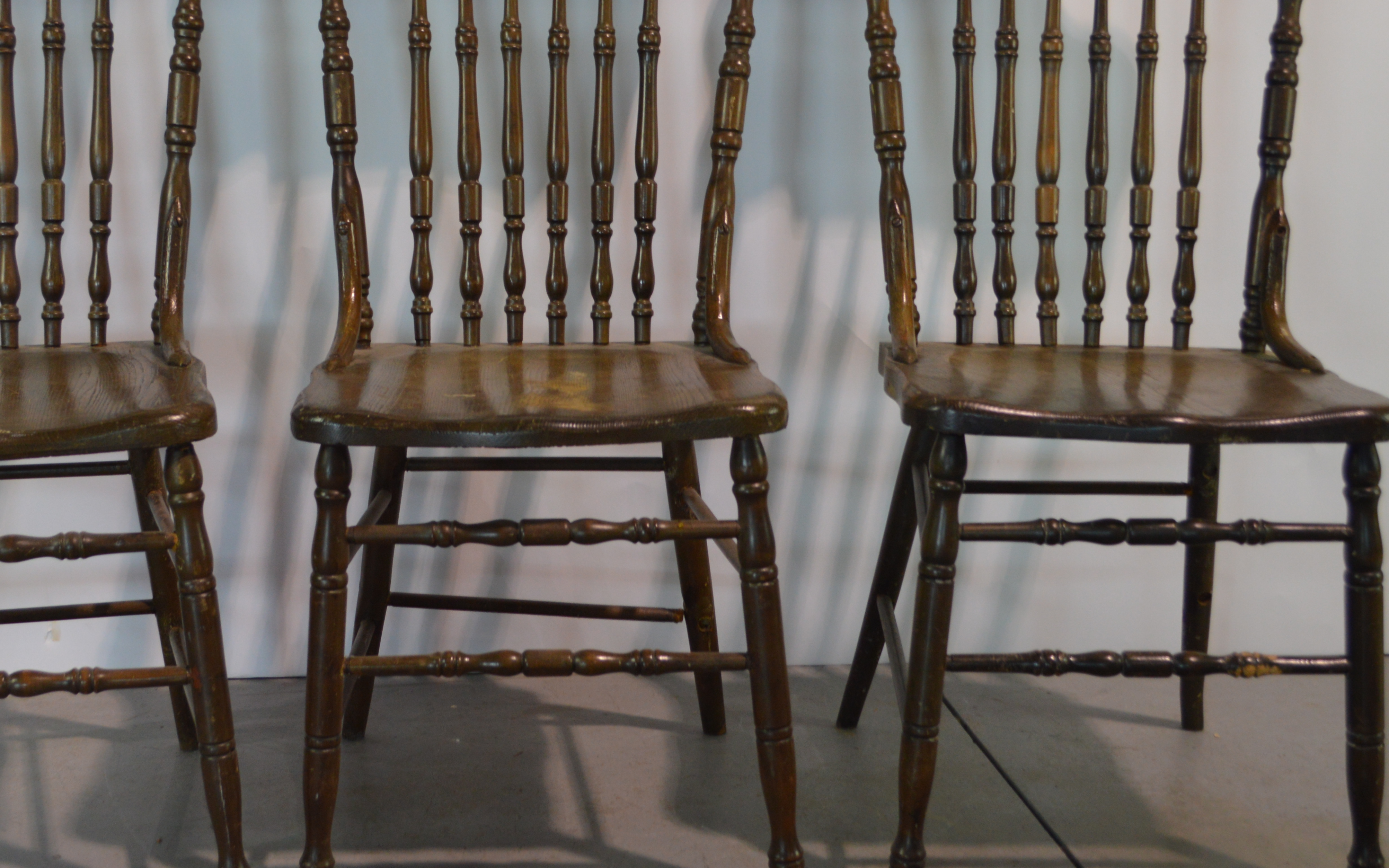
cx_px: 548
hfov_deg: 36.7
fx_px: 2082
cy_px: 366
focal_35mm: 55
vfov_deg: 23.5
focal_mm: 24
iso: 400
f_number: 4
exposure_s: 1/25
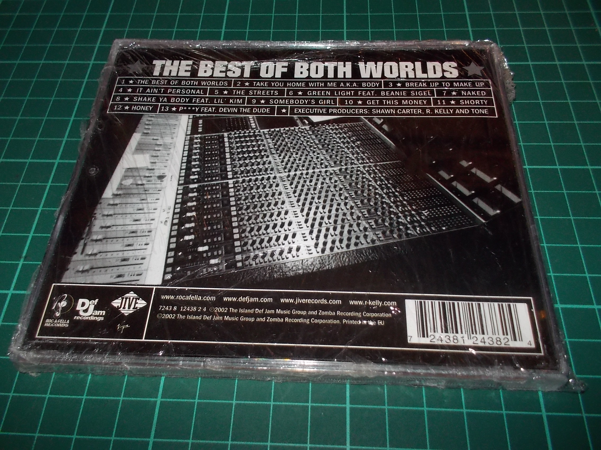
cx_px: 300
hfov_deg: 61.7
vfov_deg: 48.2
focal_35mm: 29
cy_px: 225
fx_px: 503
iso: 200
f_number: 3.3
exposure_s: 1/30
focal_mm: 4.1
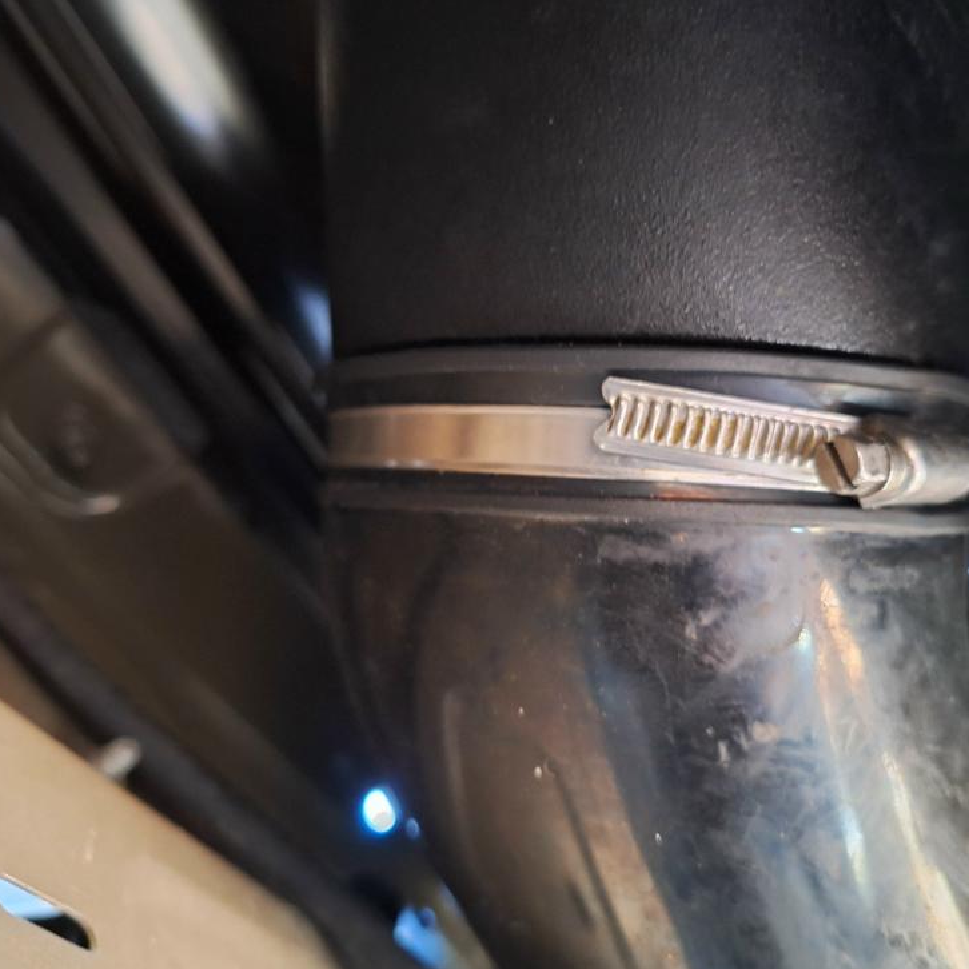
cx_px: 547
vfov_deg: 57.3
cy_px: 478
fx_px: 887
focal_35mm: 28
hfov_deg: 57.1
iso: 640
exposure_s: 1/20
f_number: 1.8
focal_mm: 5.54
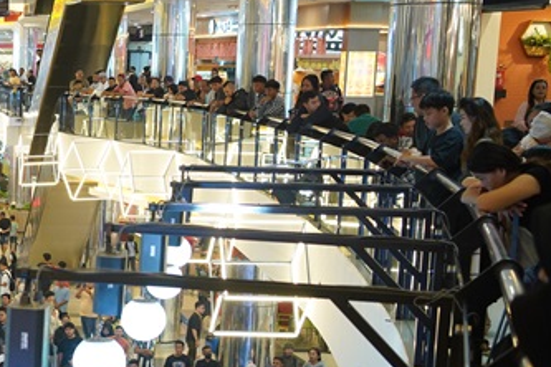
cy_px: 300
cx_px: -106
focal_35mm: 84
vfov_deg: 16.1
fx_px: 1286
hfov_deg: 22.4
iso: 1600
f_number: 2.8
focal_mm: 35
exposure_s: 1/200
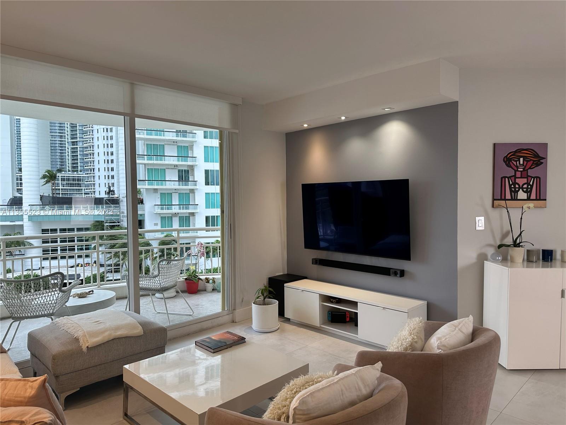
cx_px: 283
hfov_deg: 71.6
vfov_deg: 56.8
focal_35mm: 24
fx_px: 392
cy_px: 212
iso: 64
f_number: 1.78
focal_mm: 6.86
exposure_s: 1/120
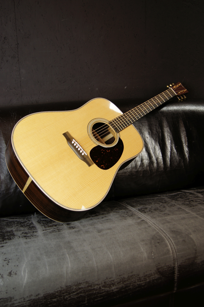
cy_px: 154
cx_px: 102
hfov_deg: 34.2
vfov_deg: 49.6
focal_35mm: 39
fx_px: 332
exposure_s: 1/8
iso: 100
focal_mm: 26
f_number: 4
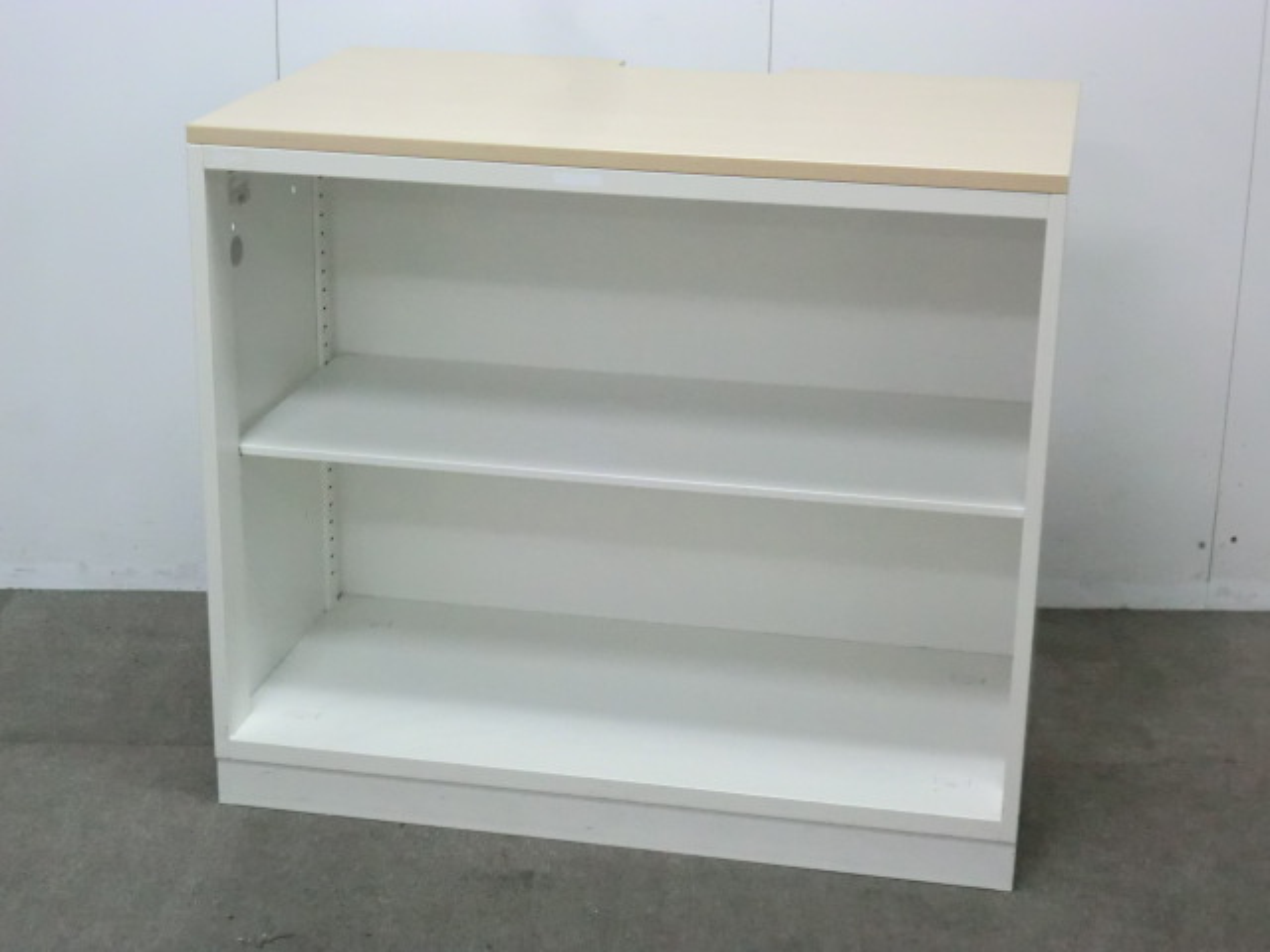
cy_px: 476
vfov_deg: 22.6
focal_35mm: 65
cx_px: 635
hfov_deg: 29.8
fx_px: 2385
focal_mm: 11.7
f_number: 5.3
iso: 800
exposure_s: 1/50
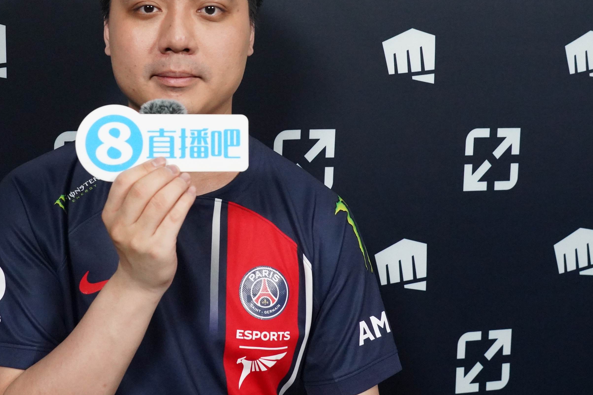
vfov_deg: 27.1
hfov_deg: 39.8
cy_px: 93
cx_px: 193
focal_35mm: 49
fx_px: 807
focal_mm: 30
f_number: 5.6
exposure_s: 1/800
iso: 10000
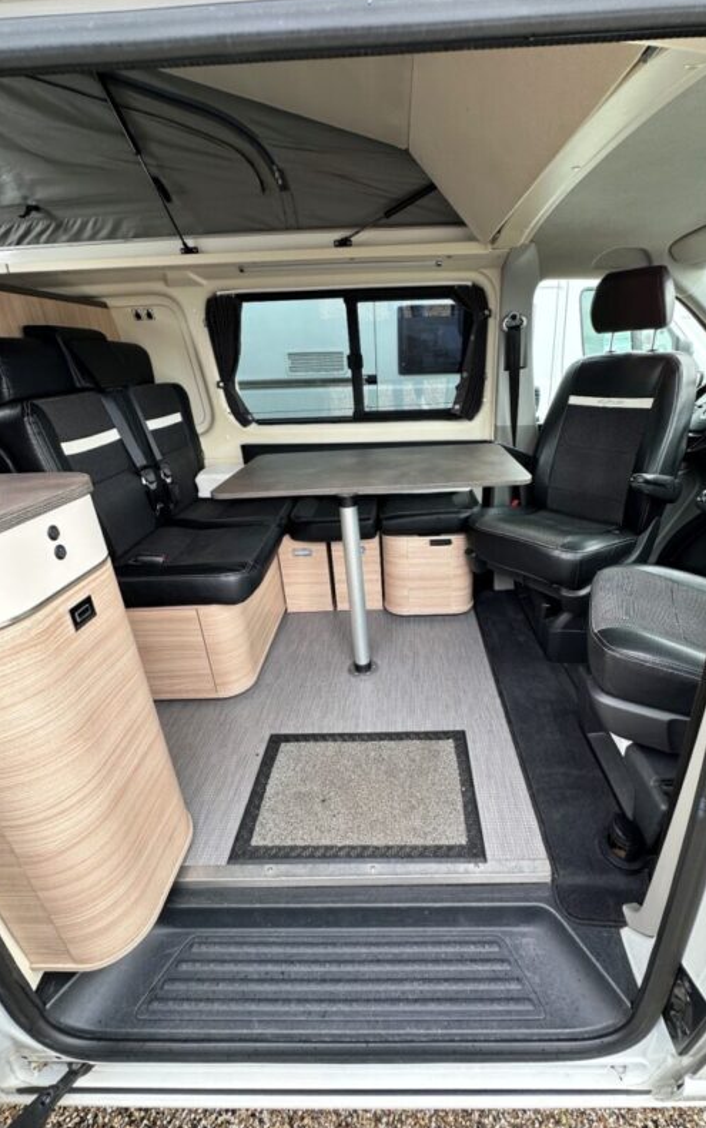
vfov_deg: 101.4
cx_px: 392
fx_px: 461
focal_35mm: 15
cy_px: 560
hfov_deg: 74.6
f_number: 2.2
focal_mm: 2.22
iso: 40
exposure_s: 1/99
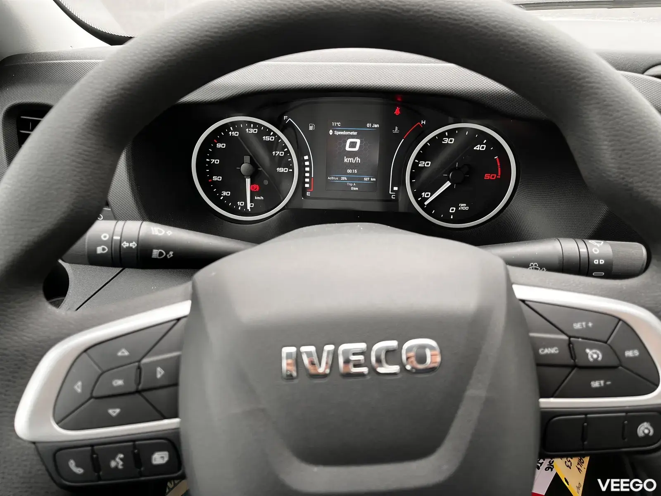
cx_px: 330
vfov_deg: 53.1
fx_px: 496
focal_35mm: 26
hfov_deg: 67.3
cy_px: 248
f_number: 1.6
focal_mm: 5.1
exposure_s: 1/122
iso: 100
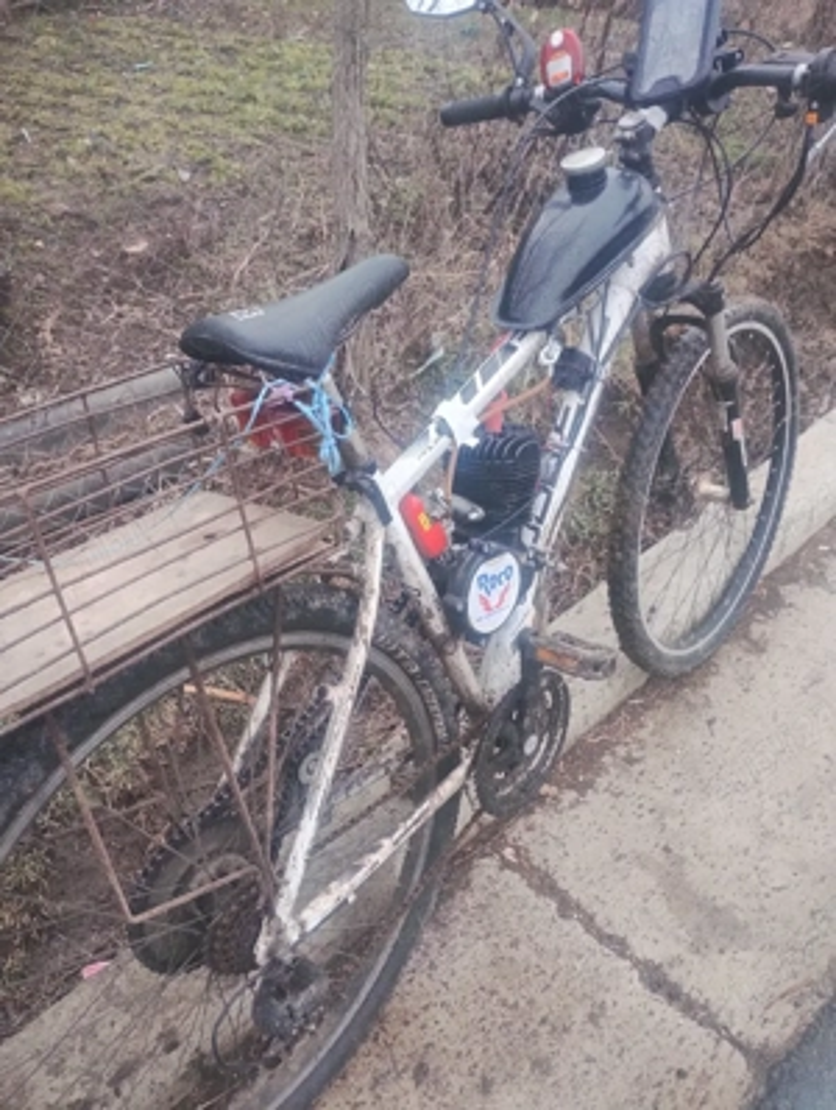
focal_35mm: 28
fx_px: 899
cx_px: 418
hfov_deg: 49.9
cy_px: 555
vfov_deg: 63.4
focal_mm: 4.27
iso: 628
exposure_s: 1/50
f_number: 1.8
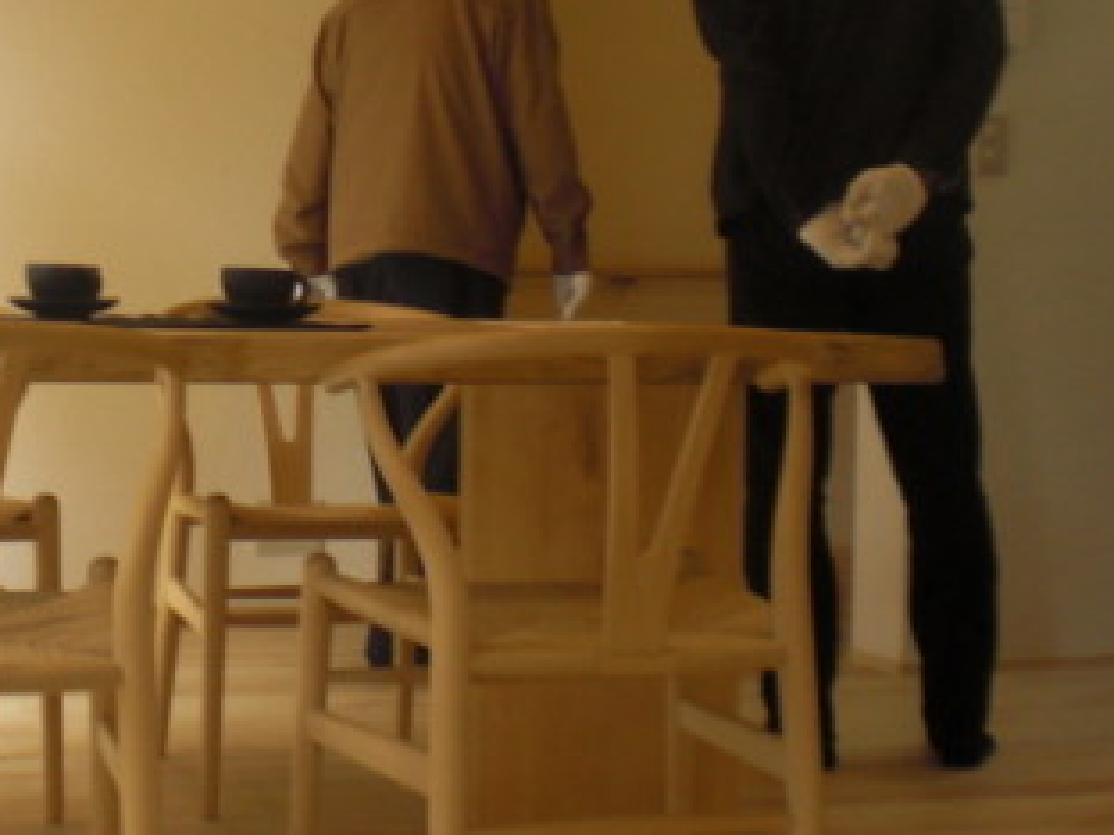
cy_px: 275
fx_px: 2349
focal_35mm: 73
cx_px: 111
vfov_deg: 20.1
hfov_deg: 25.8
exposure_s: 1/100
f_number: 3.1
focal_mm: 6.3
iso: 100
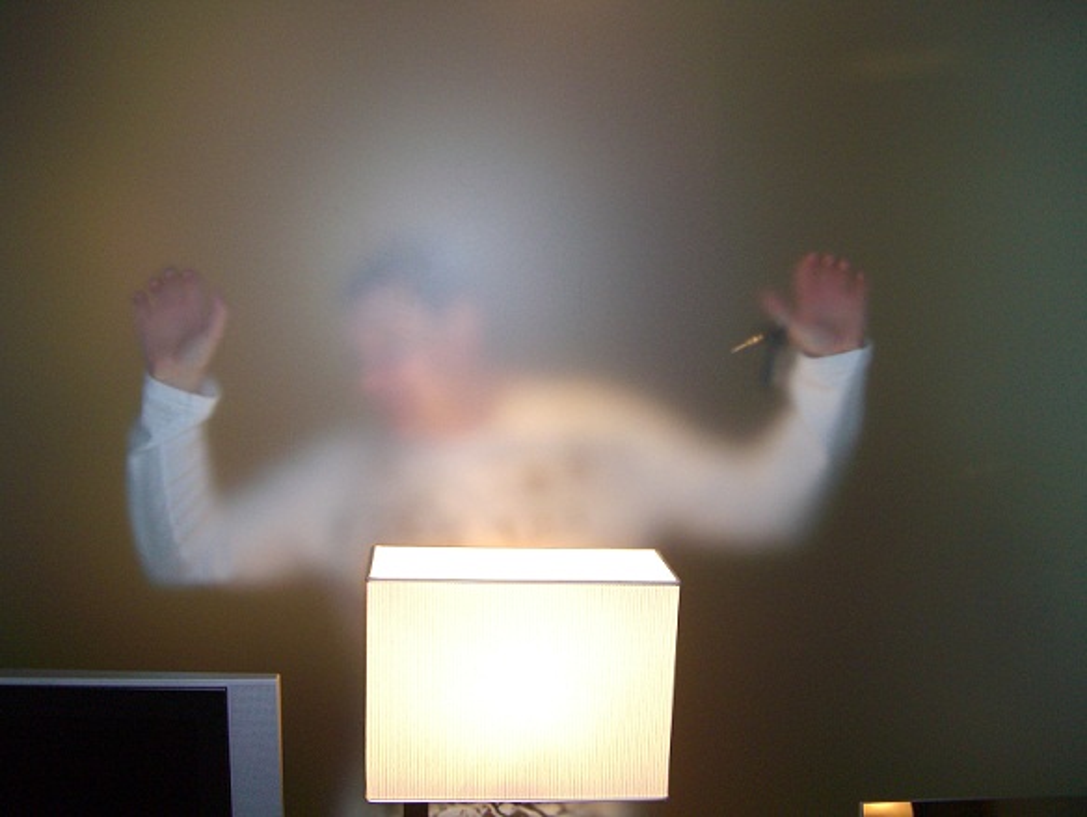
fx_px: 1194
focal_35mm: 38
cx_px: 544
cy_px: 408
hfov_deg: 48.9
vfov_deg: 37.8
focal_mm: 7.9
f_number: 2.8
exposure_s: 1/60
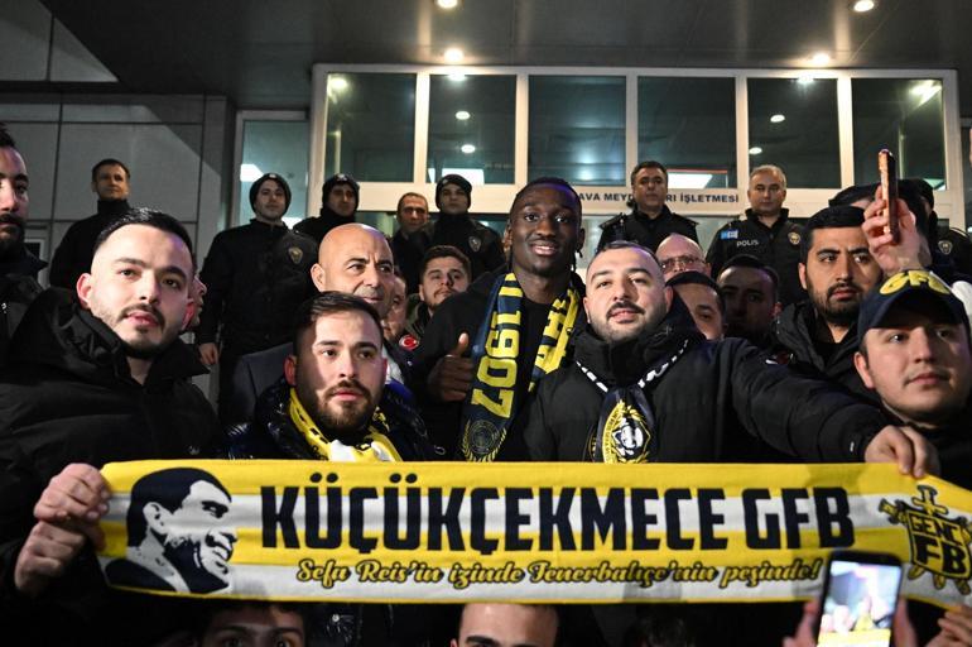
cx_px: 486
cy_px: 324
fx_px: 971
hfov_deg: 53.2
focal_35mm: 36
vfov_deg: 36.8
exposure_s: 1/320
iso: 6400
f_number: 2.8
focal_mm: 24
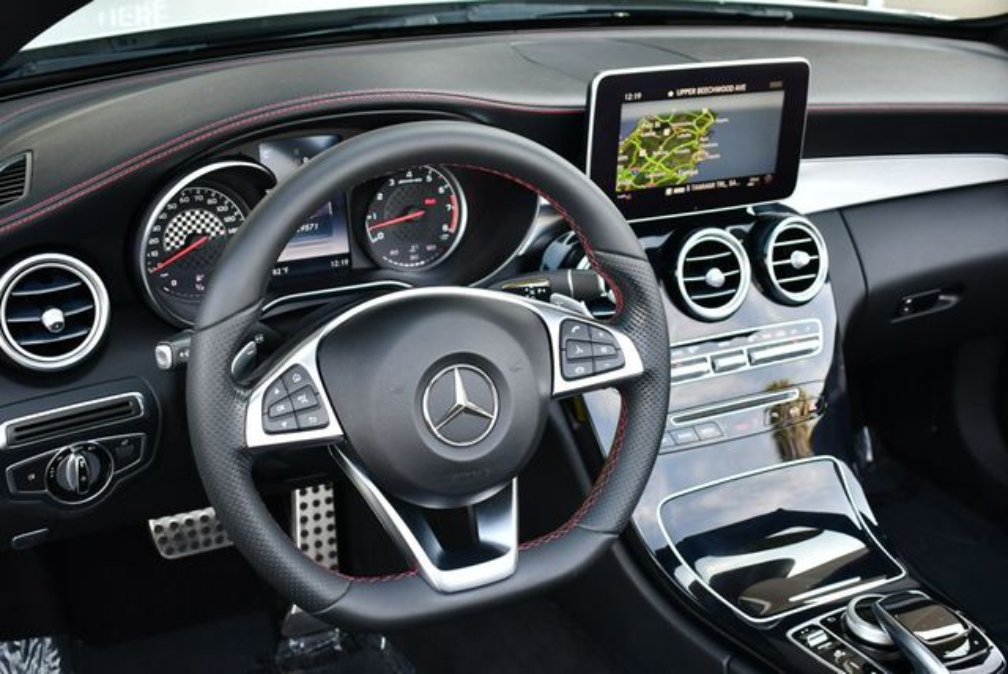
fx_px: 1345
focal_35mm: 48
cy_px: 337
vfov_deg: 28.1
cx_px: 504
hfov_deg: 41.1
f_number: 4
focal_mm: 24
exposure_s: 1/250
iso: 500
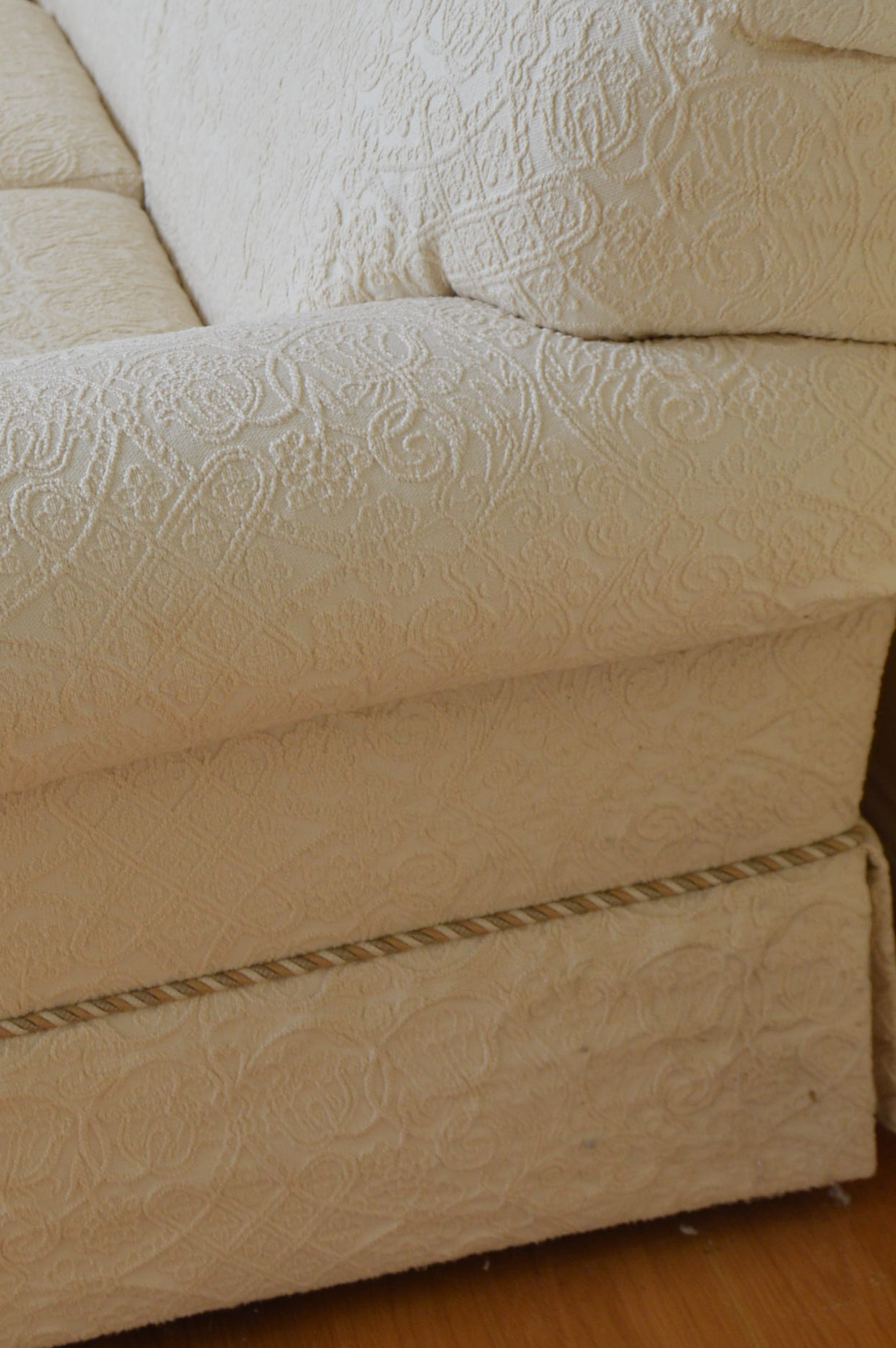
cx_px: 334
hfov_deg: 18.6
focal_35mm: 73
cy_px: 555
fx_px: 2730
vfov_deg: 27.7
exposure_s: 1/80
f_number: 5
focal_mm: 30
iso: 400
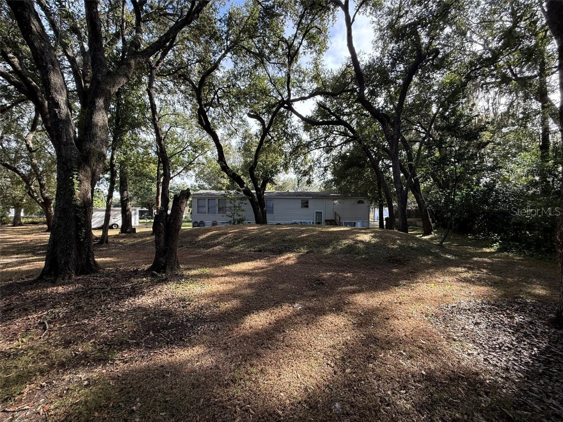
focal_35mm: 14
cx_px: 282
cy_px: 211
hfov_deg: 102.1
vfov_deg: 85.7
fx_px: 228
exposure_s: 1/241
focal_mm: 2.22
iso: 64
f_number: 2.2
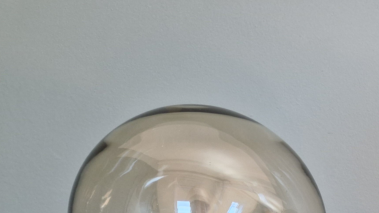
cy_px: 310
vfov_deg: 18.6
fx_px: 583
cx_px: 433
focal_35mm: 58
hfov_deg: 31.3
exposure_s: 1/100
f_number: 1.8
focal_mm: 5.4
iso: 160
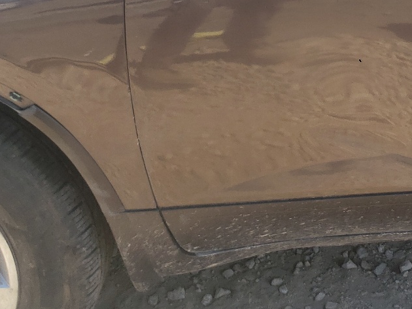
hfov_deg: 28.2
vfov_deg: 20.8
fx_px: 786
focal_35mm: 66
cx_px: 376
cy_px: -57
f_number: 1.5
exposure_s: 1/1111
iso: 50
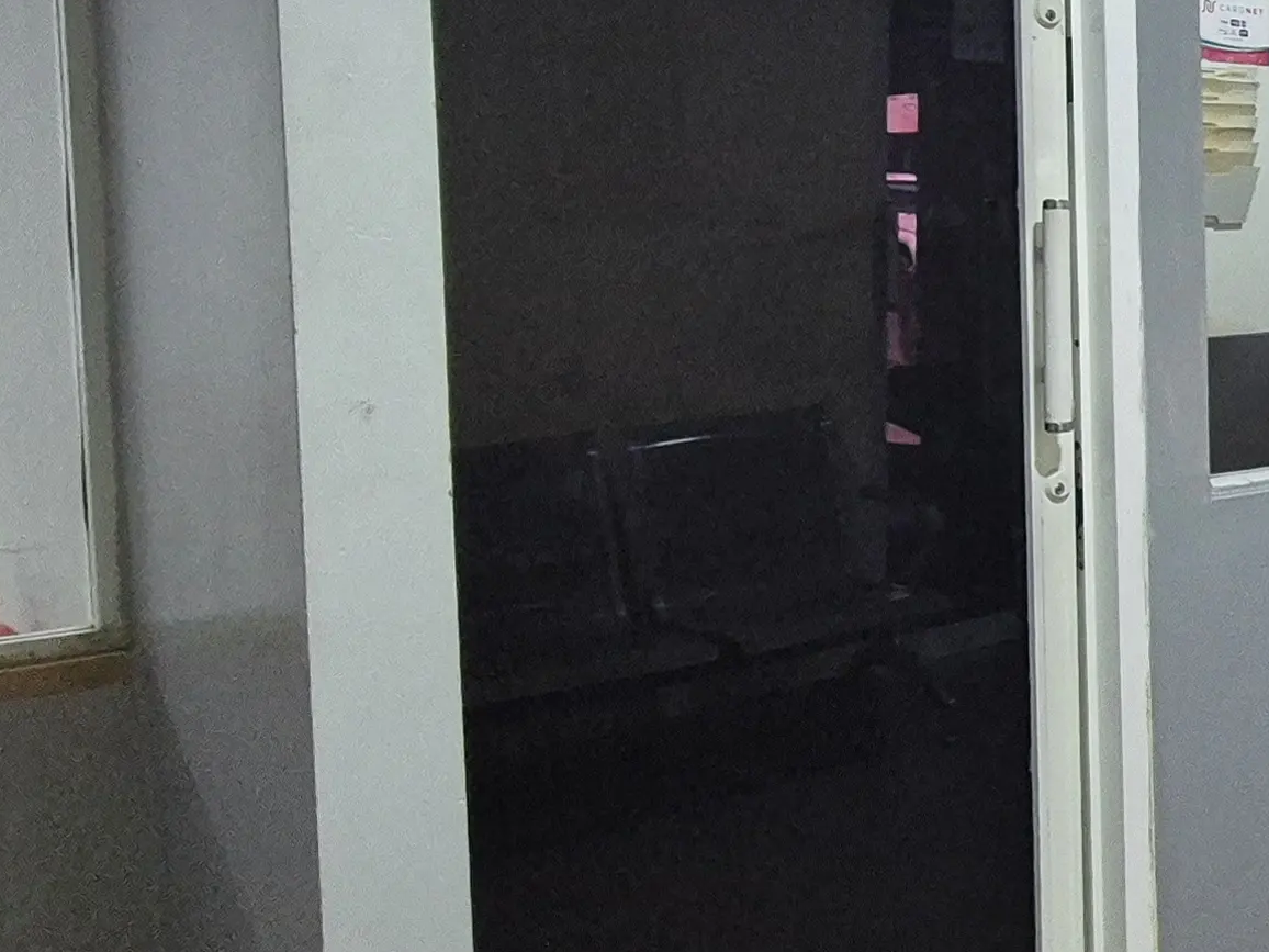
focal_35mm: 45
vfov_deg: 32.0
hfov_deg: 31.3
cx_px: 1695
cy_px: 360
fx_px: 1650
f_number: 2.2
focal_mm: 2.2
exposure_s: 1/60
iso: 640
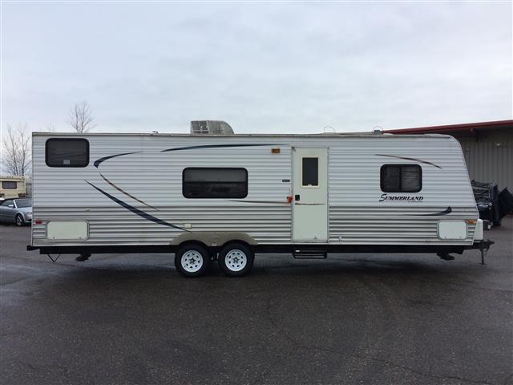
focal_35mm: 29
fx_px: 430
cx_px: 256
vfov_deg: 48.2
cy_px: 192
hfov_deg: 61.7
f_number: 2.2
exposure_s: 1/456
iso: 32
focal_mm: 4.15
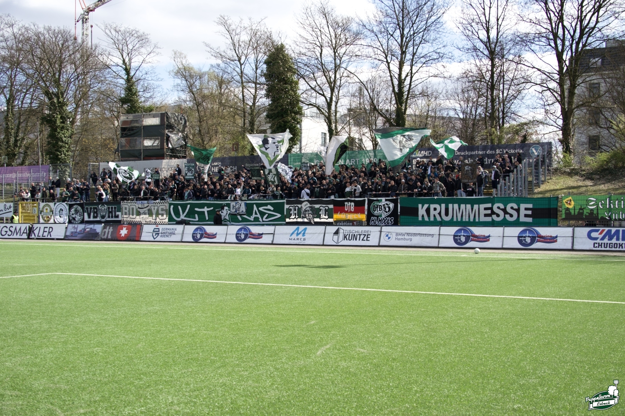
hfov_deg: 45.4
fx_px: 746
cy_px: 208
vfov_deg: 31.2
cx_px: 312
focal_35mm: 43
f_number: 5
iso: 100
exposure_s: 1/400
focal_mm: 29
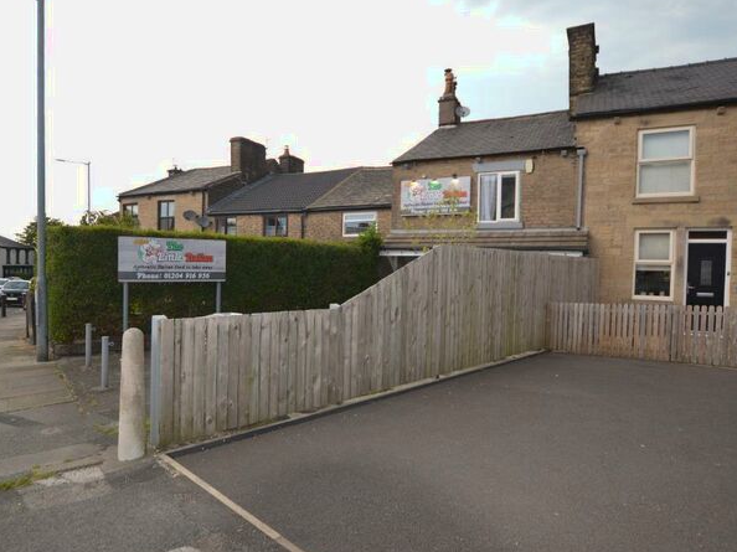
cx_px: 349
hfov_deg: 91.0
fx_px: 362
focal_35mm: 17
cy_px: 277
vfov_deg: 74.7
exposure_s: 1/200
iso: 100
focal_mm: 10
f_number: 4
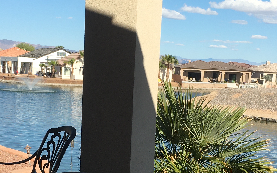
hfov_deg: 28.6
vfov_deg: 18.0
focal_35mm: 72
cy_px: 118
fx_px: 544
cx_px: 132
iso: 25
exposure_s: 1/1709
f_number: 2.2
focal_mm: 4.15
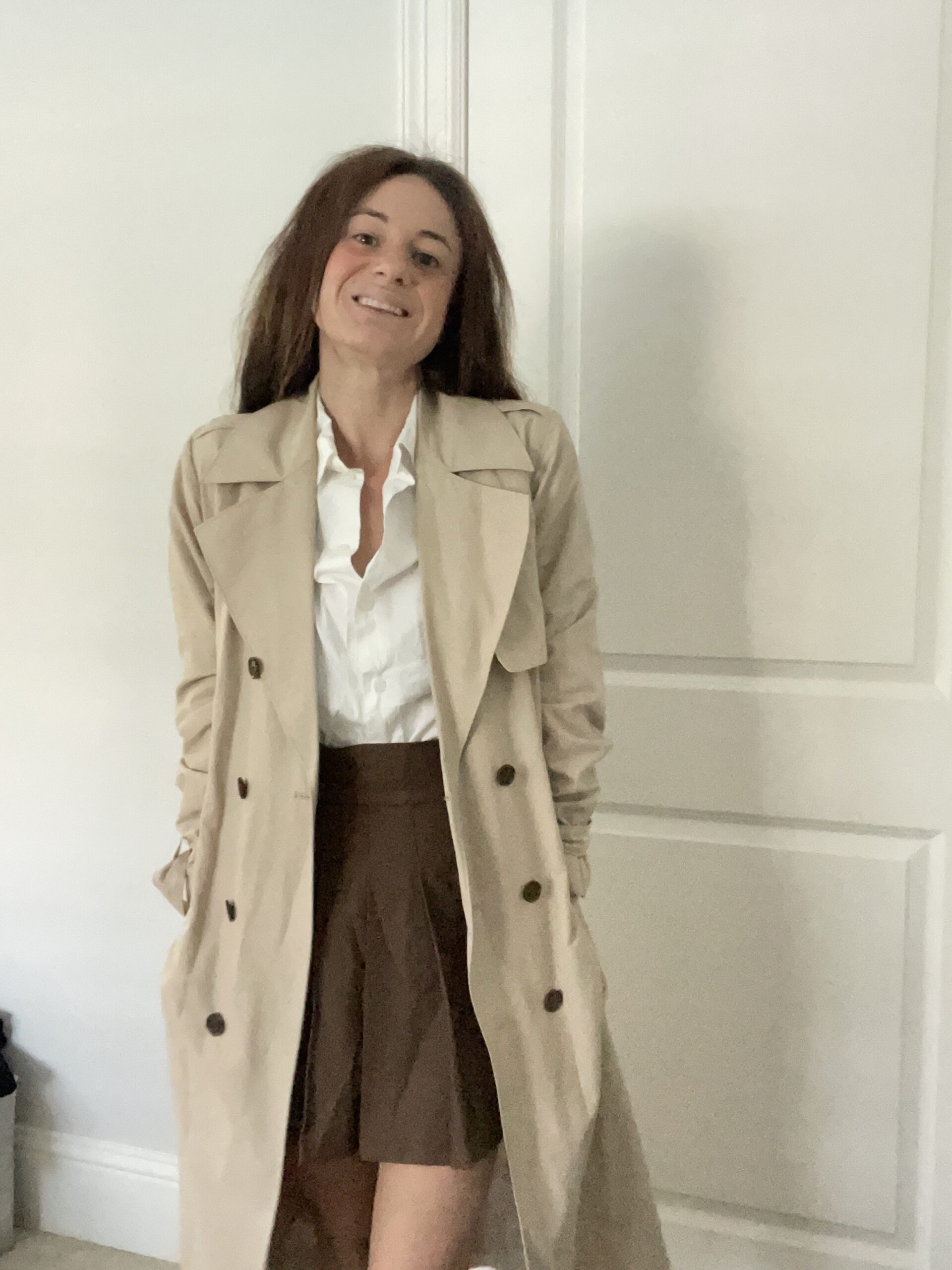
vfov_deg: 60.0
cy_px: 635
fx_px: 1100
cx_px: 476
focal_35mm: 30
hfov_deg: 46.8
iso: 1000
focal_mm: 2.71
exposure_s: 1/15
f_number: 2.2
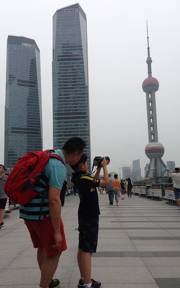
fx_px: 283
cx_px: 88
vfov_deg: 54.0
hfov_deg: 35.3
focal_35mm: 36
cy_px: 145
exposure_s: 1/1022
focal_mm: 4.12
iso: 50
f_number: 2.4
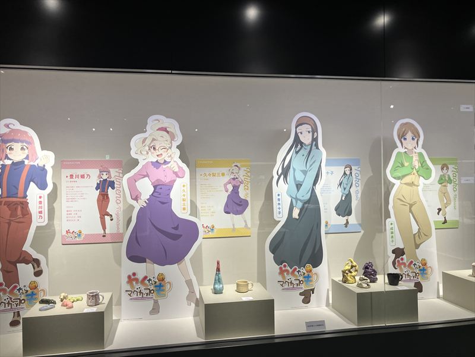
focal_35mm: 28
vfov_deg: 49.7
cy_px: 178
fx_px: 384
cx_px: 238
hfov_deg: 63.4
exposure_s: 1/121
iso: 64
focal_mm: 3.99
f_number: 1.8
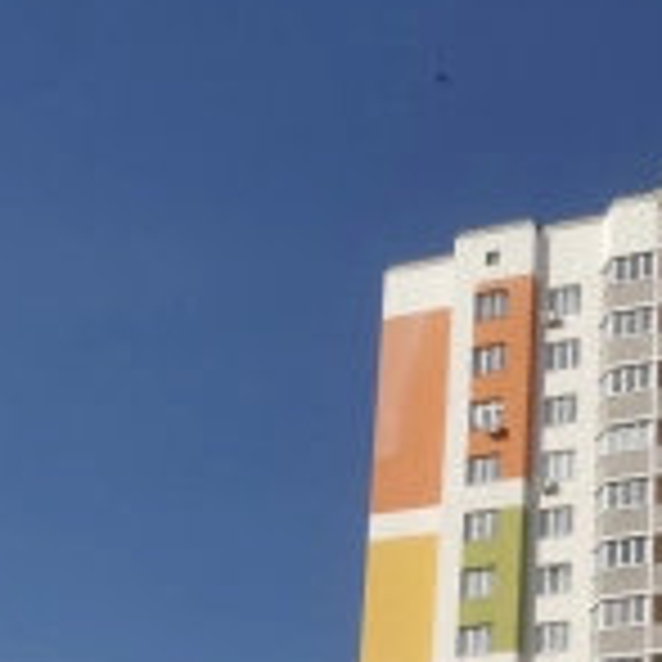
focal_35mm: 73
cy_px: 919
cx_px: 741
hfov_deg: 22.3
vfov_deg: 21.0
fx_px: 1579
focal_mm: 4.75
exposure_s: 1/3226
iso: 50
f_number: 1.8
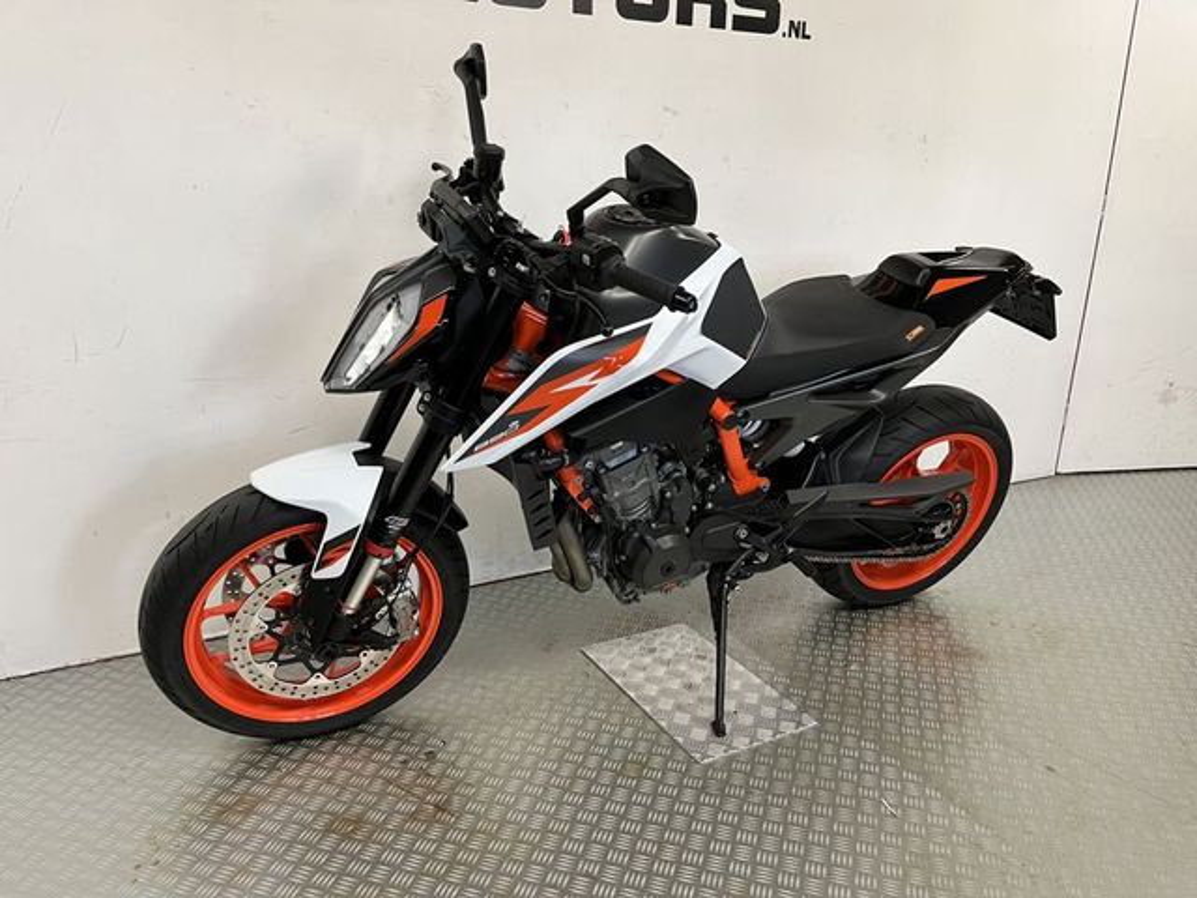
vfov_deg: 53.1
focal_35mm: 26
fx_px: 899
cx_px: 598
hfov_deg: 67.3
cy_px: 449
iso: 80
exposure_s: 1/50
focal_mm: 5.1
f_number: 1.6
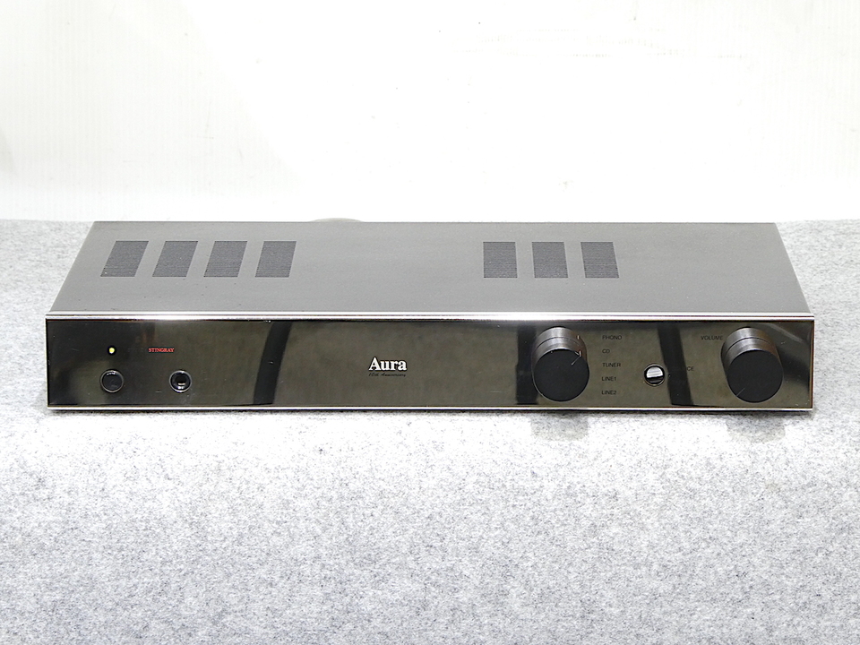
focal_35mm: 143
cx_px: 430
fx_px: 3553
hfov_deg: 13.8
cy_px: 322
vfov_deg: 10.4
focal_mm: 25.6
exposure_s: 1/4
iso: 200
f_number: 5.4
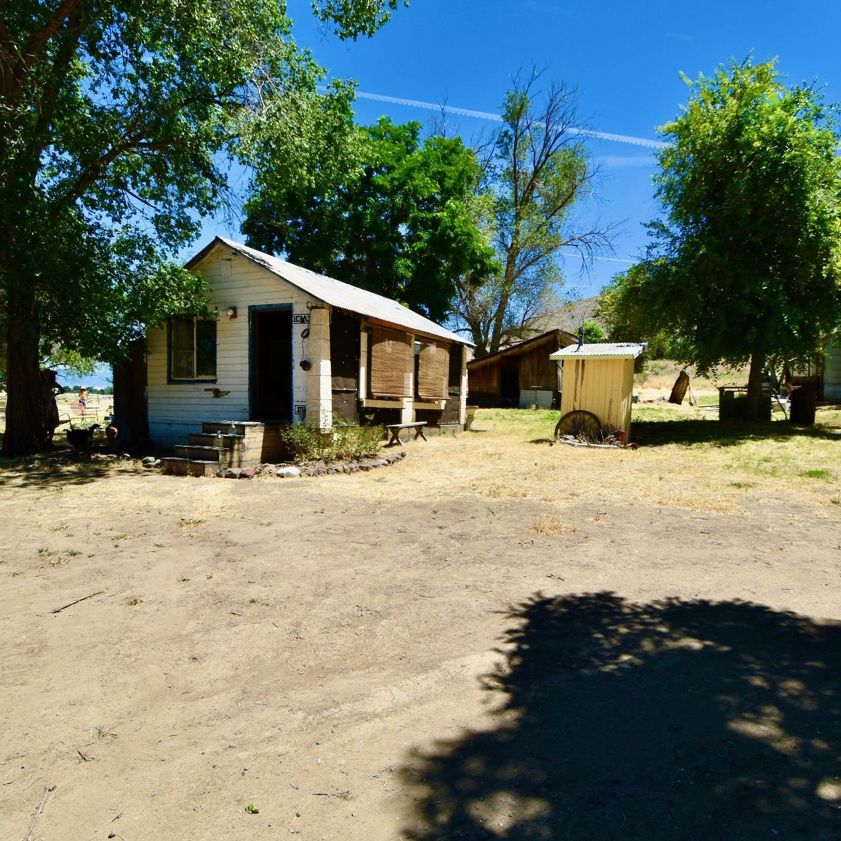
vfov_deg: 74.8
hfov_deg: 74.7
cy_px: 428
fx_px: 550
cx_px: 456
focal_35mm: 20
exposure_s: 1/250
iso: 100
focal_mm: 10
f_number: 8
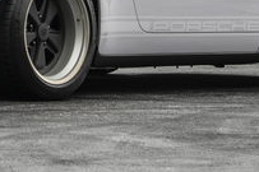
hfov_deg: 4.7
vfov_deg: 3.1
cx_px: 29
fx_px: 3120
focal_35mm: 434
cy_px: -164
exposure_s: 1/30
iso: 64
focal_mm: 86
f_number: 5
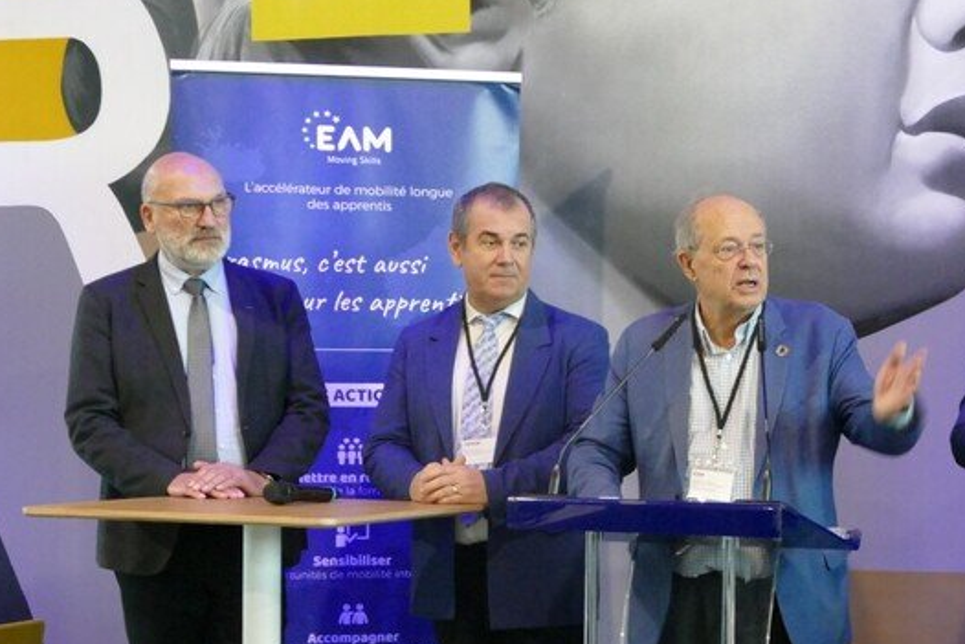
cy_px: 443
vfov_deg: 14.8
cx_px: 826
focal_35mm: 92
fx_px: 2467
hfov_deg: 21.7
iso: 1600
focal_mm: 16.74
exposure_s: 1/30
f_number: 3.5
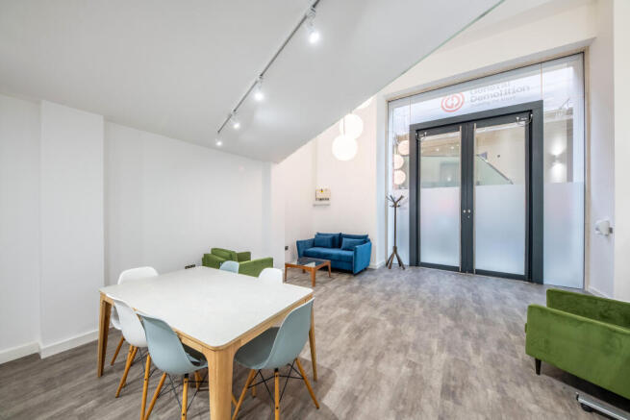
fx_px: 210
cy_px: 210
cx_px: 315
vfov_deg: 90.0
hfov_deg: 112.6
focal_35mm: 12
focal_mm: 12
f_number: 8
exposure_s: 1/160
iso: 400
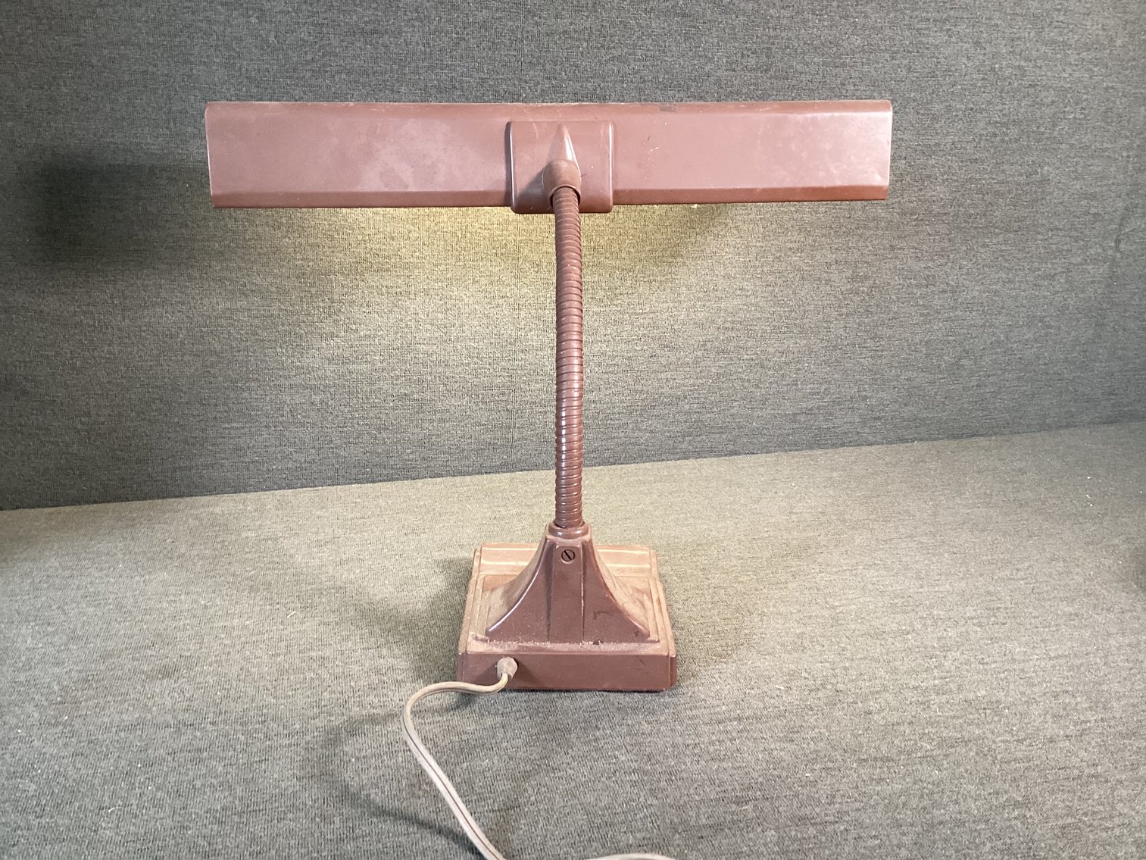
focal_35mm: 31
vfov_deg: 45.4
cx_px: 573
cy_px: 430
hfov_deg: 58.3
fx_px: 1026
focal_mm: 3.3
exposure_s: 1/50
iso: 125
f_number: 2.4
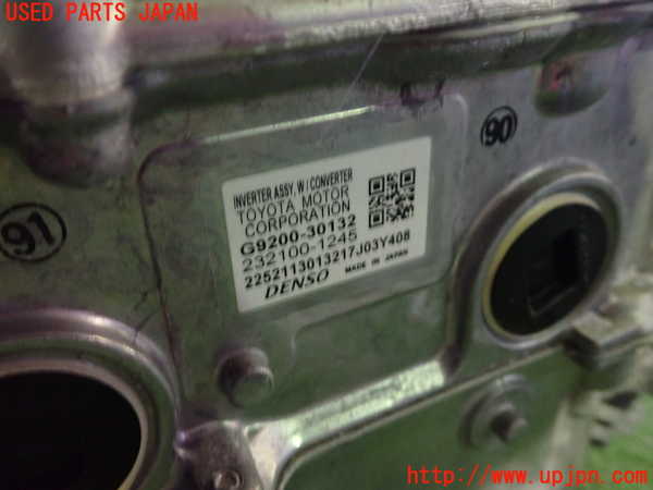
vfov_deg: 46.8
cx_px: 326
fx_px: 566
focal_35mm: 30
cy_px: 245
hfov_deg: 60.0
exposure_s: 1/13
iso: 800
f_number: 2.3
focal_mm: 5.4
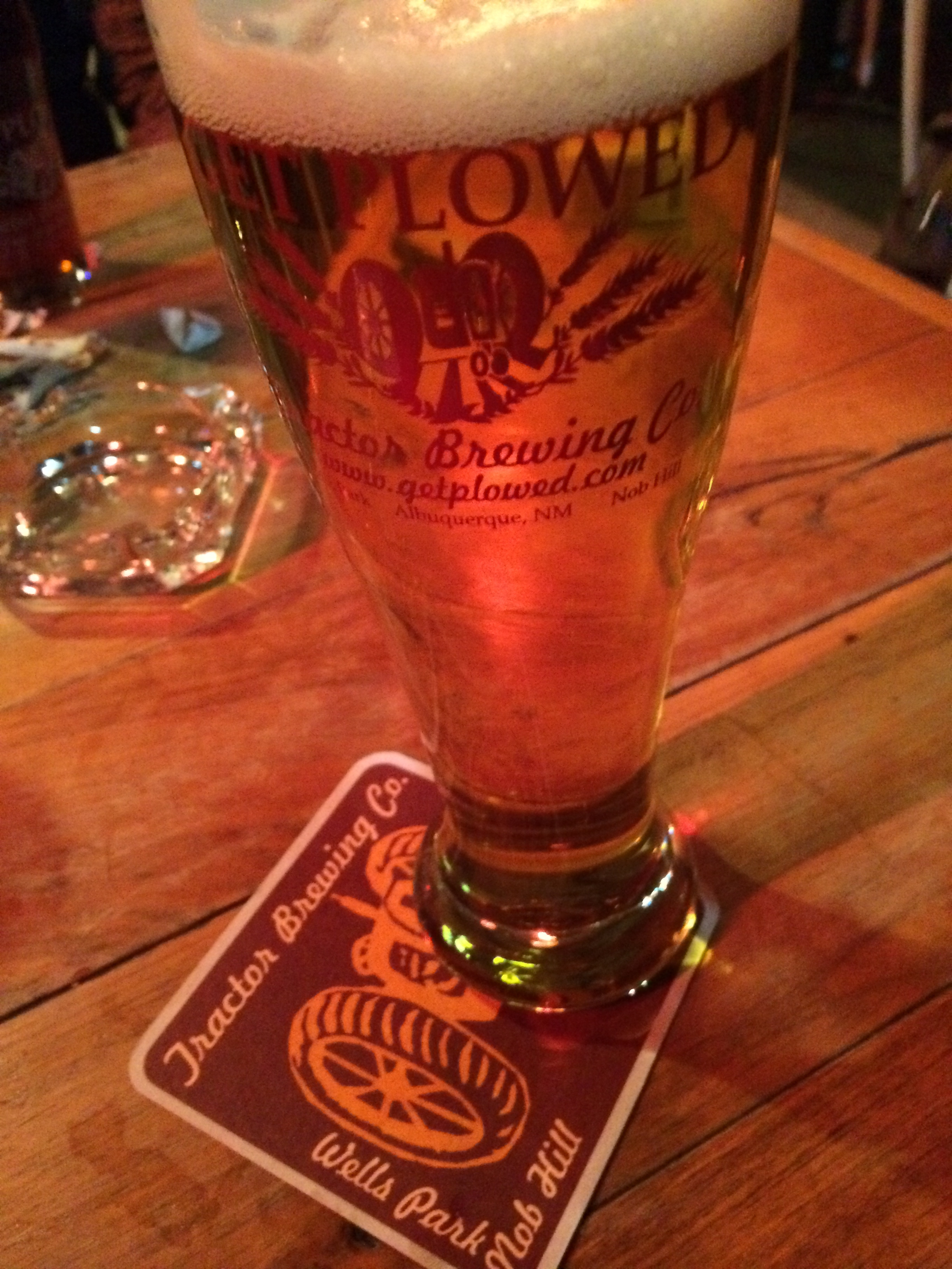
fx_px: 1100
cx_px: 476
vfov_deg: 60.0
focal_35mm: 30
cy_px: 634
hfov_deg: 46.8
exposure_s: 1/15
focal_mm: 4.12
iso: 640
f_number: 2.2
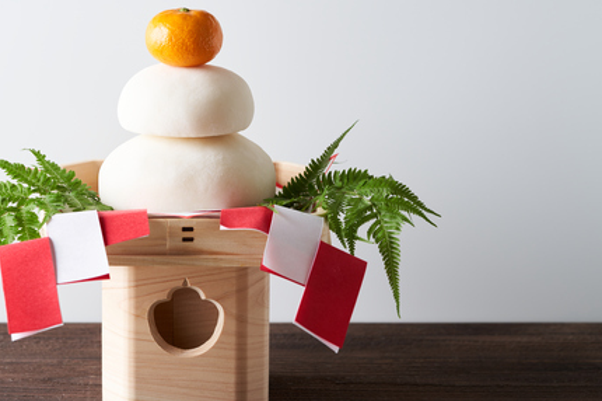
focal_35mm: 134
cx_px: 186
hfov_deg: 15.3
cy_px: 139
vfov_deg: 10.2
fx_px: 2239
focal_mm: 90
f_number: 5.6
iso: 100
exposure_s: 1/125
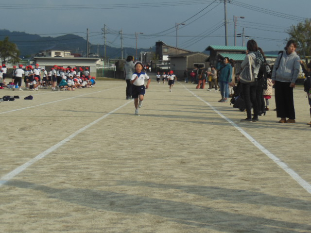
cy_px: 116
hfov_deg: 27.8
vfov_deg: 21.0
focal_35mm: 70
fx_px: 629
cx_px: 156
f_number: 5.2
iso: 125
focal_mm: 12.4
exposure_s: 1/800
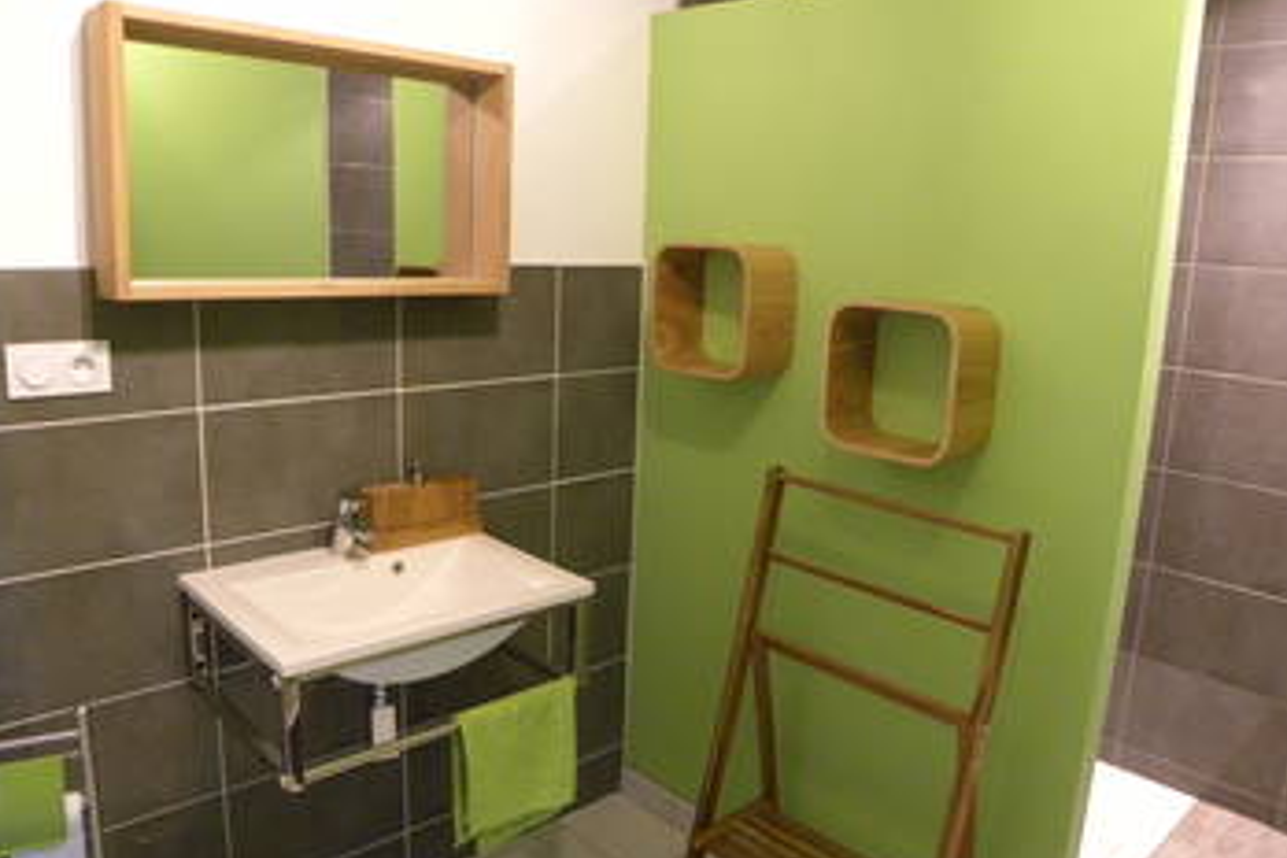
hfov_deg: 65.5
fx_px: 1001
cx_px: 651
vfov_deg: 46.4
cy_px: 425
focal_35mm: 28
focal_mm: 4.6
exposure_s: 1/15.3
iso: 400
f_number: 2.8
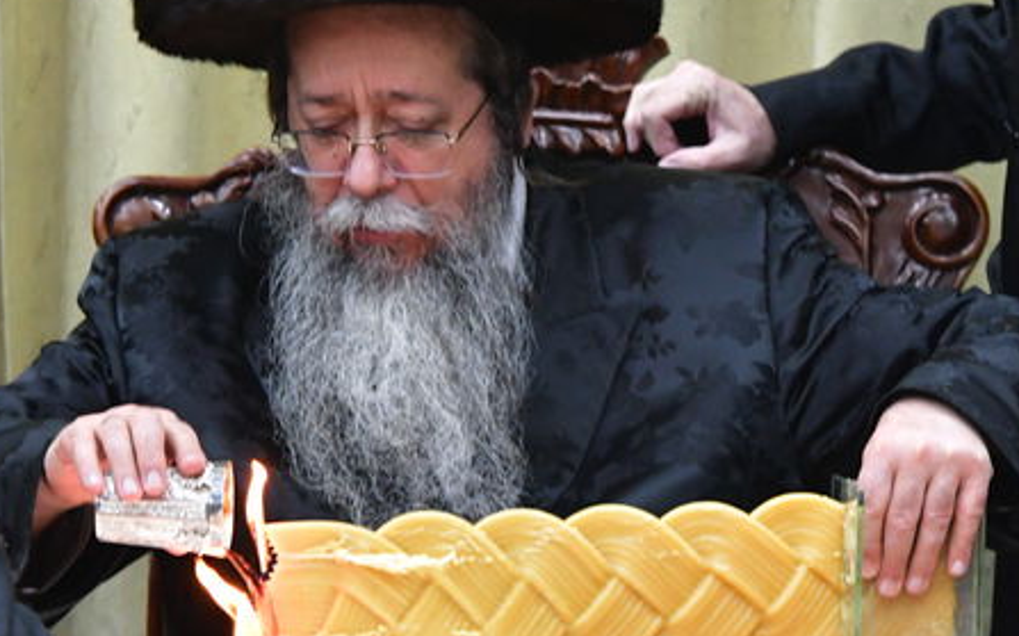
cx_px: 506
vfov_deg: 2.9
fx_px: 12409
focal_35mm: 447
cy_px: 227
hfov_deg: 4.7
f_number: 5.6
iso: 2500
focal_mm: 140
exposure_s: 1/100
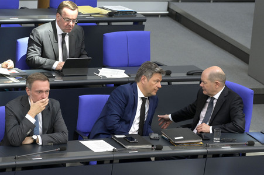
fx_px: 1832
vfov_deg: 5.5
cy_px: 88
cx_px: 132
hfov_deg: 8.2
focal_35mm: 250
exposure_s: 1/400
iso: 6400
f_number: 6.3
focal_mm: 250
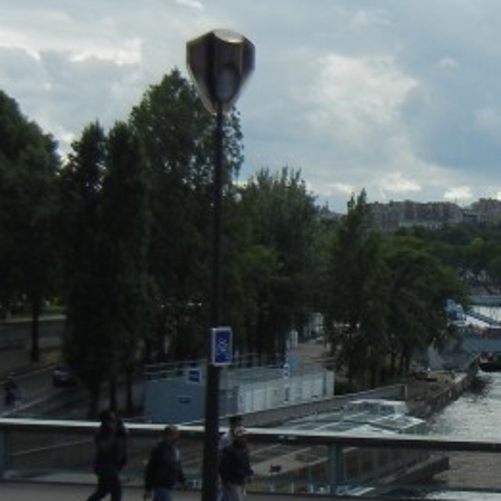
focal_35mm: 104
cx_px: 628
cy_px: 278
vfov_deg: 16.7
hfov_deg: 16.0
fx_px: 1703
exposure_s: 1/500
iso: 160
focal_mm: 5.4
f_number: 7
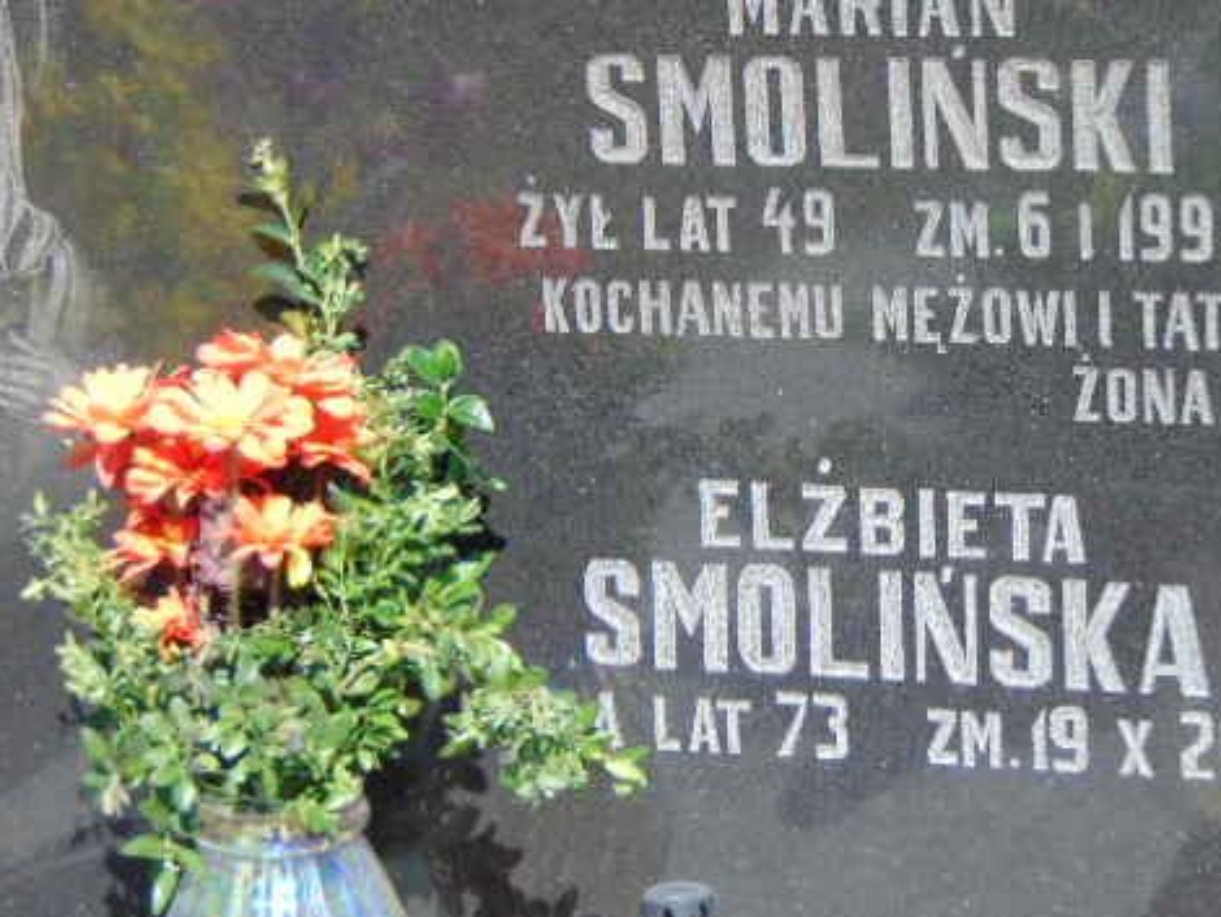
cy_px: 416
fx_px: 6388
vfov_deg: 8.2
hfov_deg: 10.9
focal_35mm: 181
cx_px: 824
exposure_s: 1/400
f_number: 4
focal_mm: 23.9
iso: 80
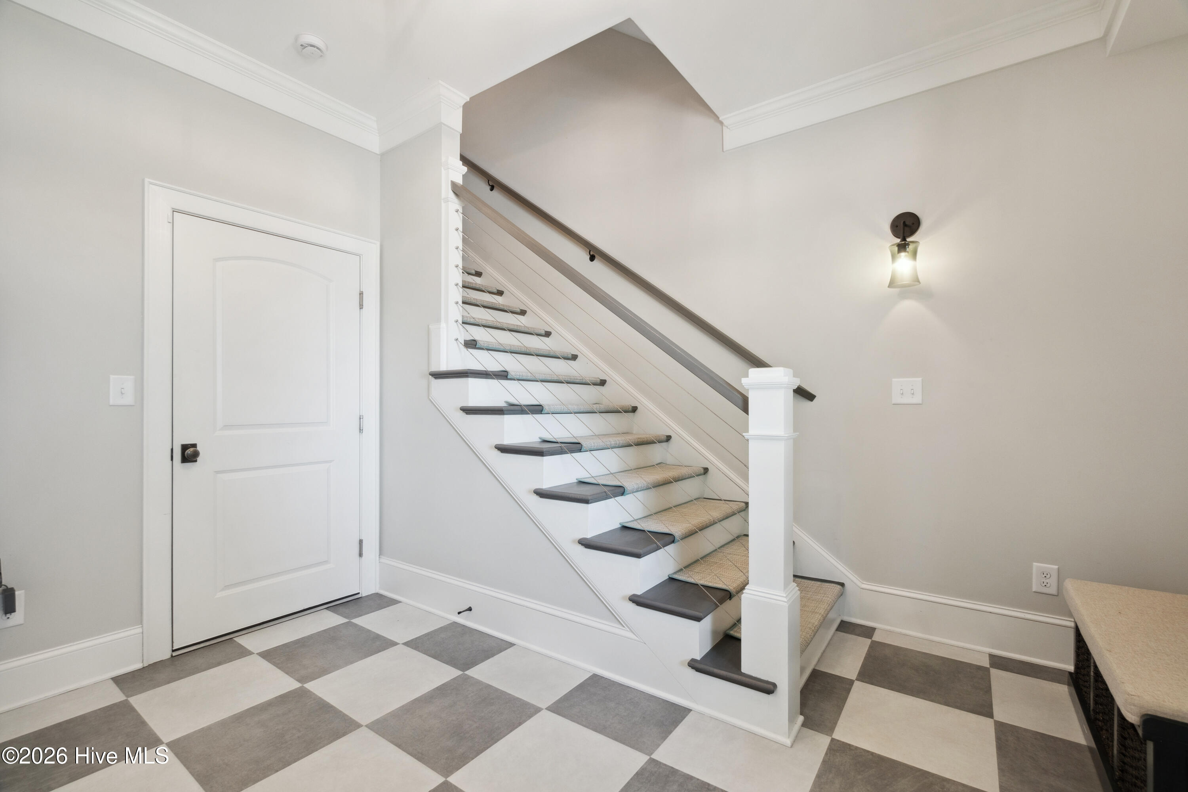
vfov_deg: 77.3
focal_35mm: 15
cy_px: 396
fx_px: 495
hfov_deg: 100.4
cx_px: 594
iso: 250
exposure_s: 1/3.33
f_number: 8
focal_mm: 10
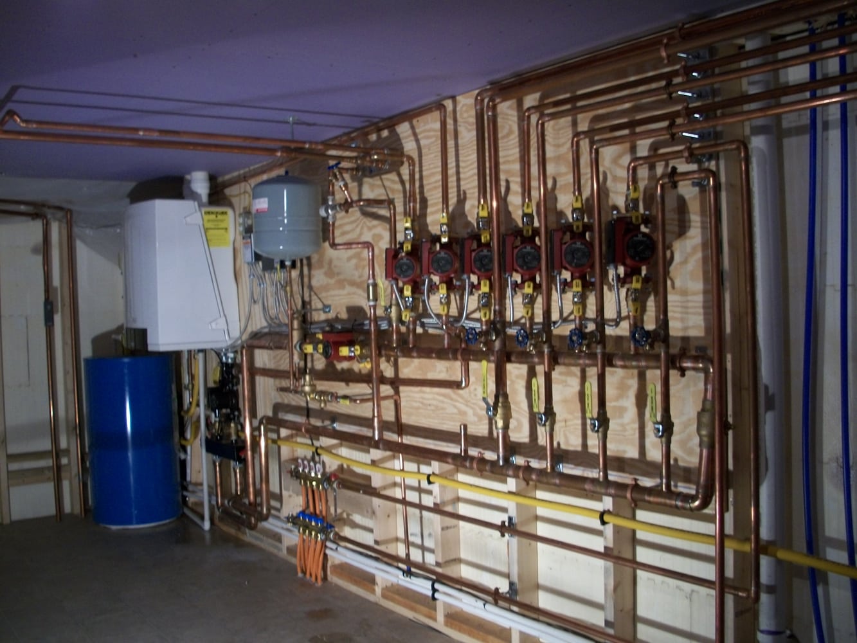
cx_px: 428
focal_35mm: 35
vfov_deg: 40.7
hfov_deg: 52.6
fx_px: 867
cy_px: 322
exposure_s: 1/25
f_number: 3.1
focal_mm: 6.3
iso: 160
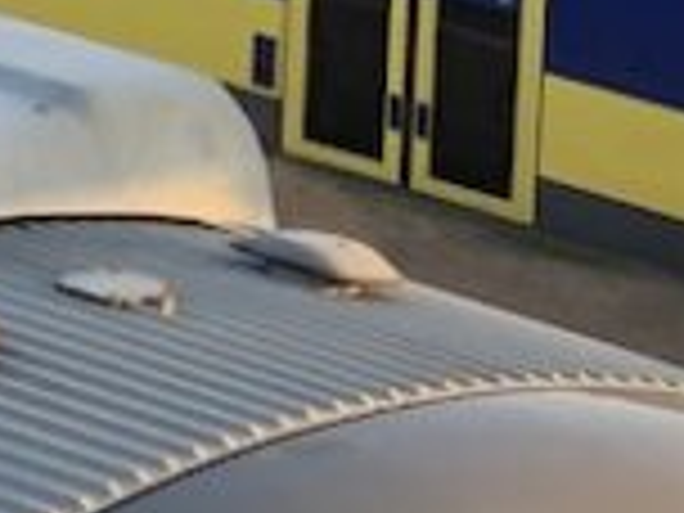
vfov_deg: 3.4
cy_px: 382
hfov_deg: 4.5
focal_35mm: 439
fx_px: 8674
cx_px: 558
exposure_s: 1/121
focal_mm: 6.6
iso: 40
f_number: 2.8
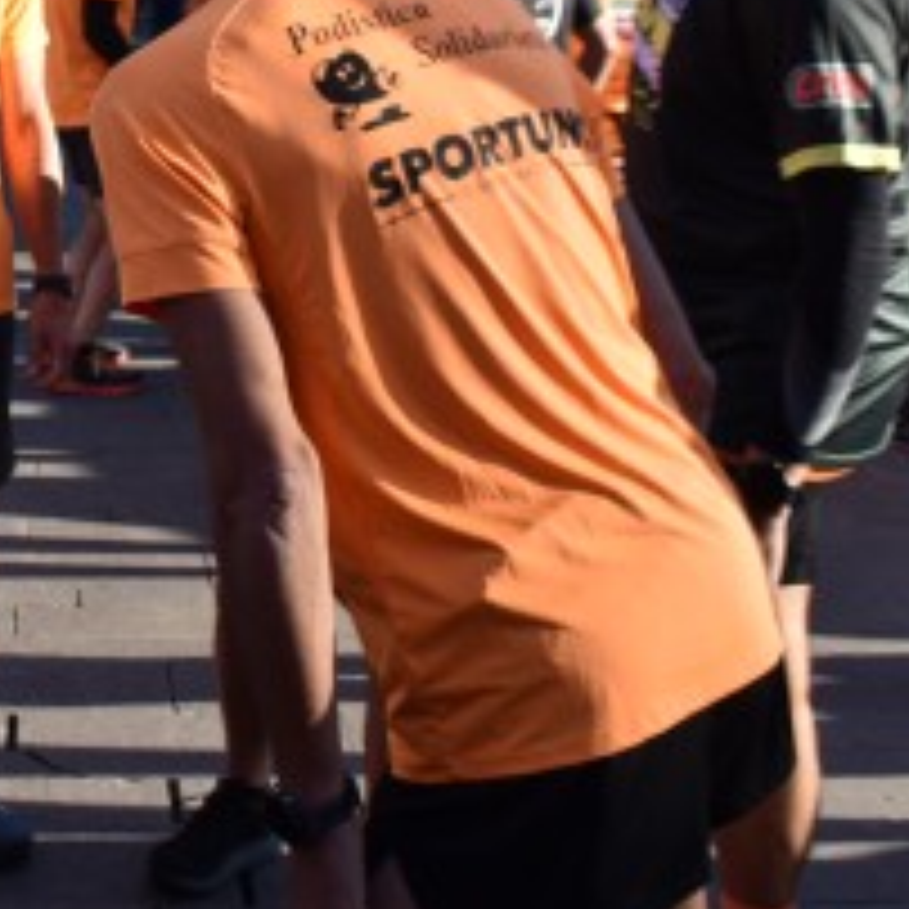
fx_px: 2020
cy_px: 108
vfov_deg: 24.7
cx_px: -40
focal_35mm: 68
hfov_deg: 24.0
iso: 320
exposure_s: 1/800
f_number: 5
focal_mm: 18
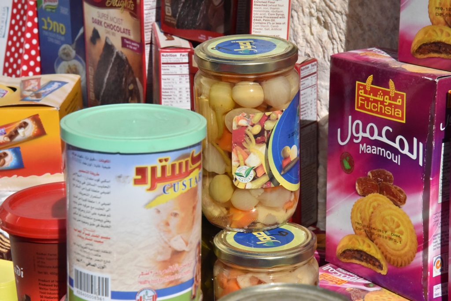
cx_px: 226
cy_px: 150
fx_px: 1503
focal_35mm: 120
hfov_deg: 17.1
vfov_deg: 11.4
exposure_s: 1/3200
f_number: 22
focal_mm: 120
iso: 3200
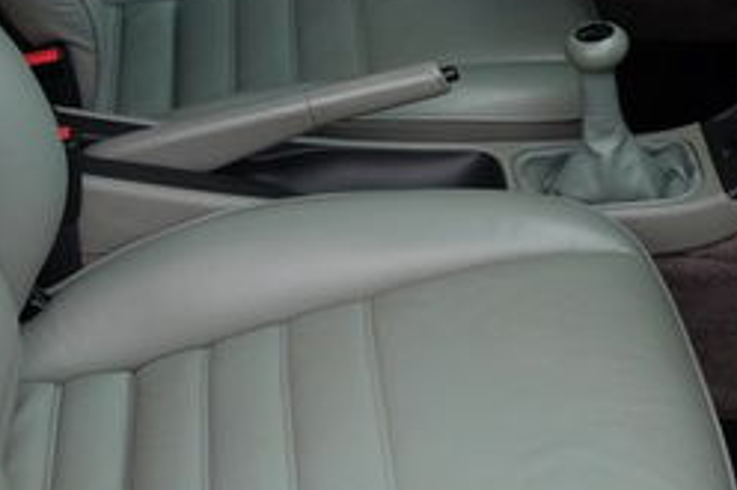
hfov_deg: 21.3
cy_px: 122
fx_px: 1964
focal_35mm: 96
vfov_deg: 14.2
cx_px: 351
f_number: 3.6
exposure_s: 1/110
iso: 200
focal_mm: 20.5
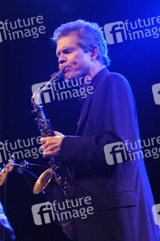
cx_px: 80
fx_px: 801
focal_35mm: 120
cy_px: 120
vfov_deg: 17.1
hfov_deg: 11.4
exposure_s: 1/90
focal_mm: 80
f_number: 2.8
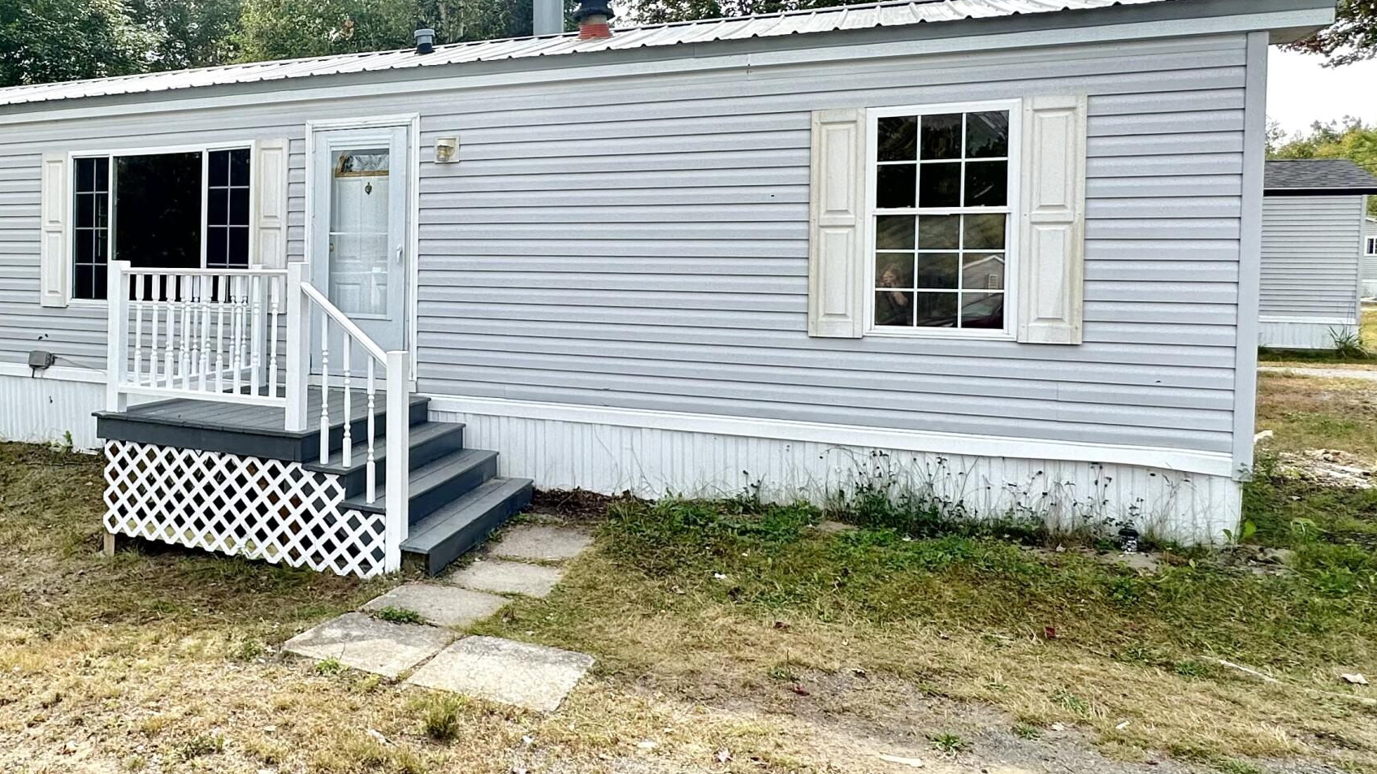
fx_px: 986
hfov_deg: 66.5
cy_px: 294
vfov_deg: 42.6
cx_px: 383
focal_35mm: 27
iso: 40
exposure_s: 1/399
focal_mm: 2.22
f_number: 2.2
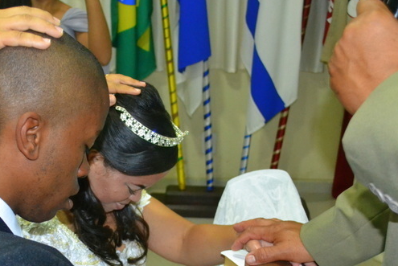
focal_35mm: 63
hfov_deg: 31.4
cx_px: 113
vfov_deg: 21.5
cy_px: 185
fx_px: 697
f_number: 4.2
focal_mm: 26
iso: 3200
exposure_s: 1/60
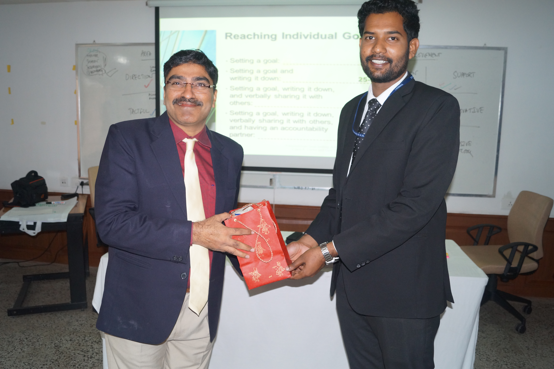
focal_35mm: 30
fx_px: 461
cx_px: 277
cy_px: 184
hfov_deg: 62.0
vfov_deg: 43.6
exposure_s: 1/125
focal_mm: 20
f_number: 3.5
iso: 800
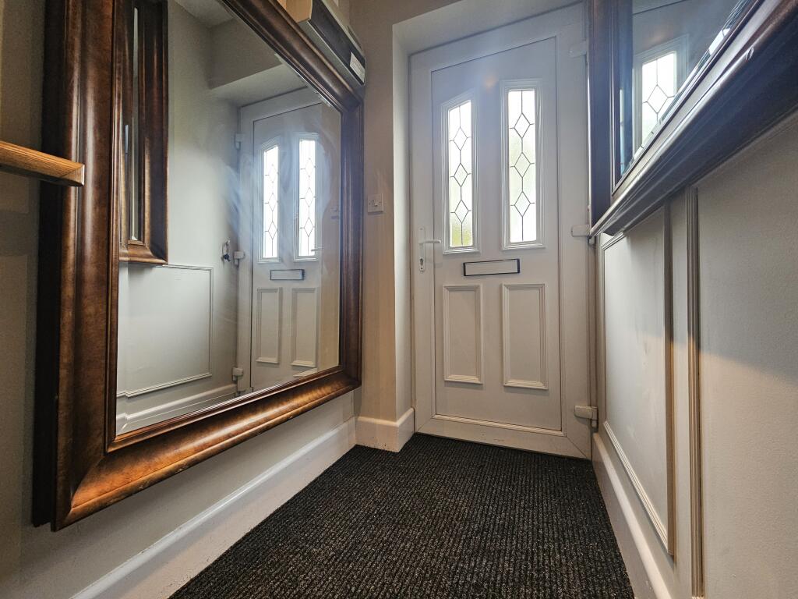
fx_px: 300
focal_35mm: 13
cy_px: 300
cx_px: 399
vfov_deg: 89.9
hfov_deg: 106.2
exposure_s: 1/50
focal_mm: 2.2
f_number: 2.2
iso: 320
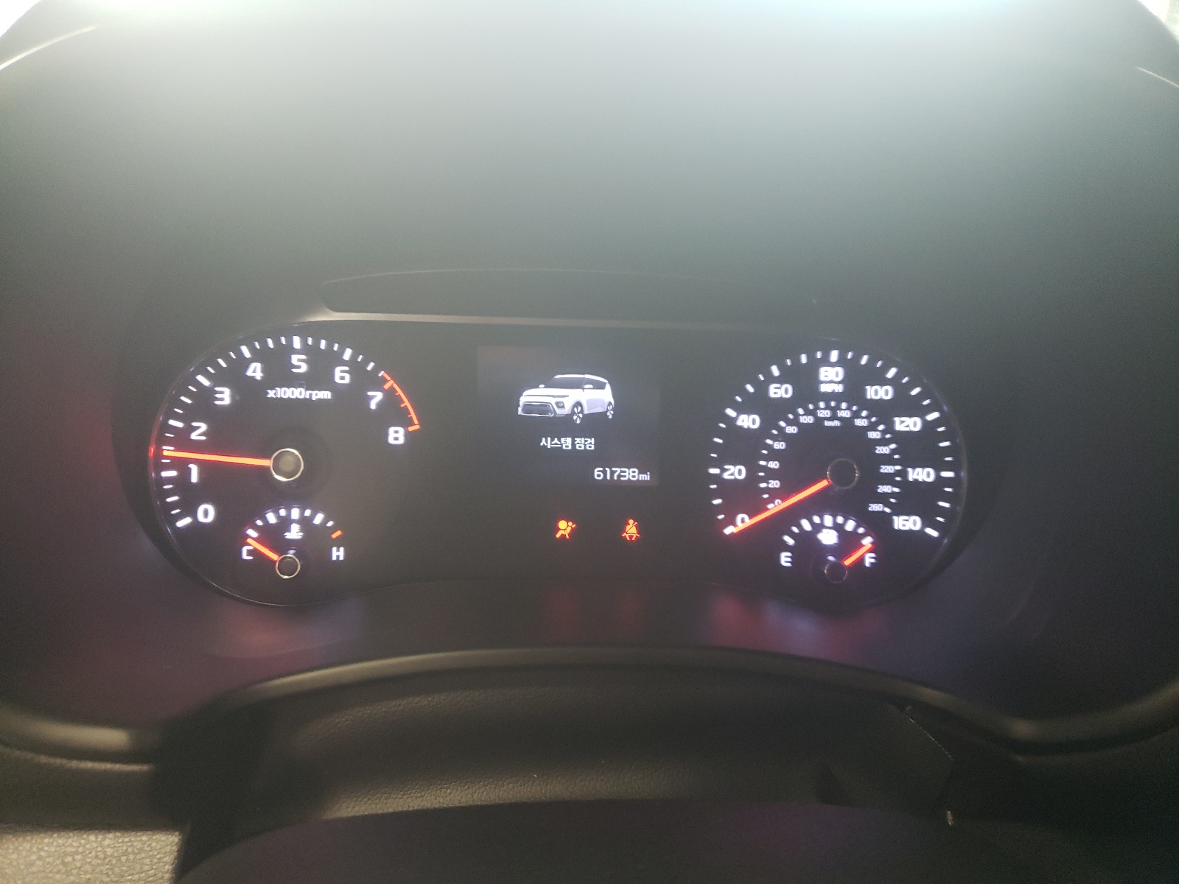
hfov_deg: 67.3
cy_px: 442
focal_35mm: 26
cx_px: 590
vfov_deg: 53.1
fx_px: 886
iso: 248
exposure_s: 1/30
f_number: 1.5
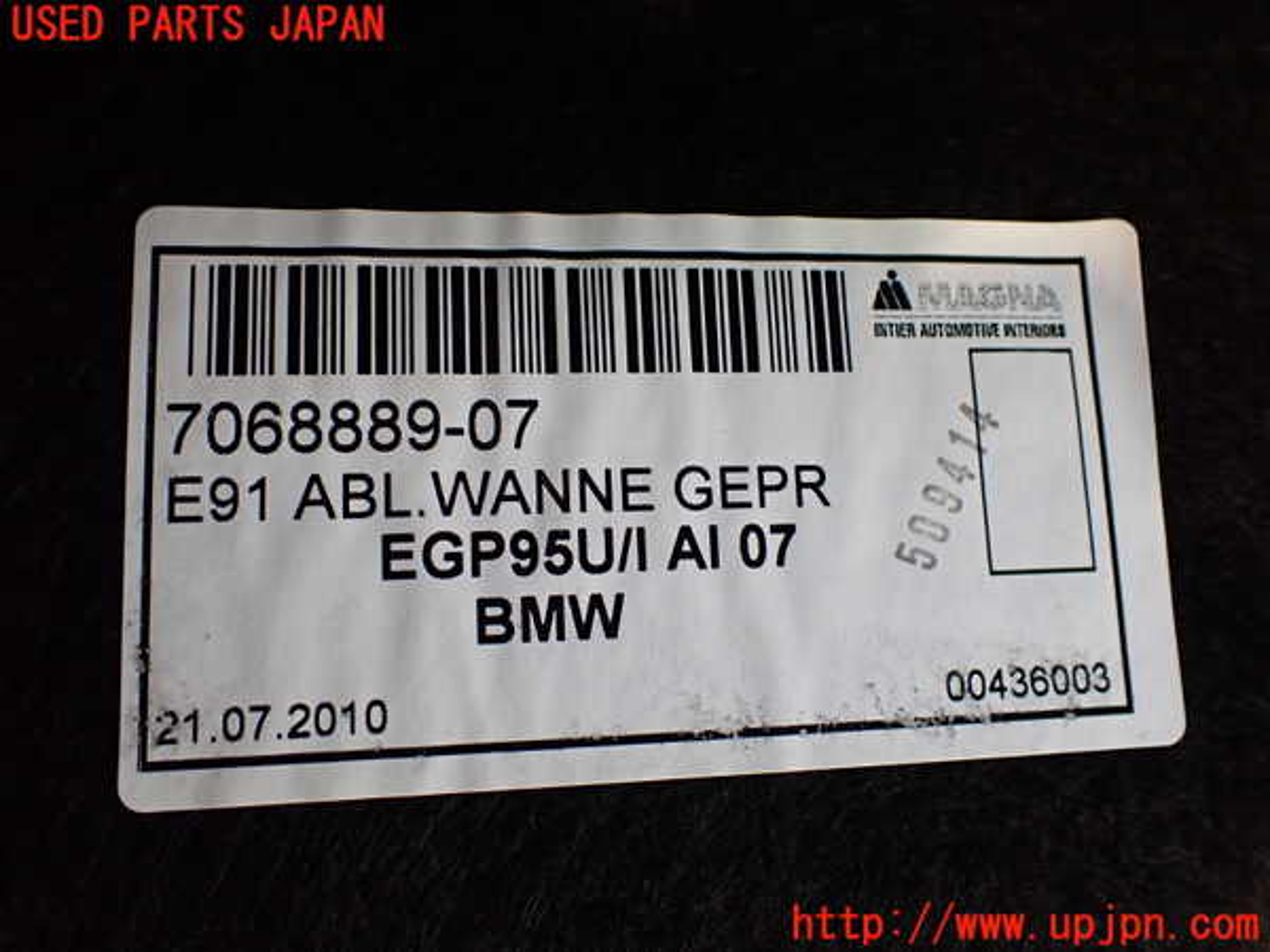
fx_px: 1101
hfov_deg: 60.0
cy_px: 476
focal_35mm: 30
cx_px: 635
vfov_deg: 46.8
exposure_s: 1/125
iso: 400
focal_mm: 5.4
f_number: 2.3
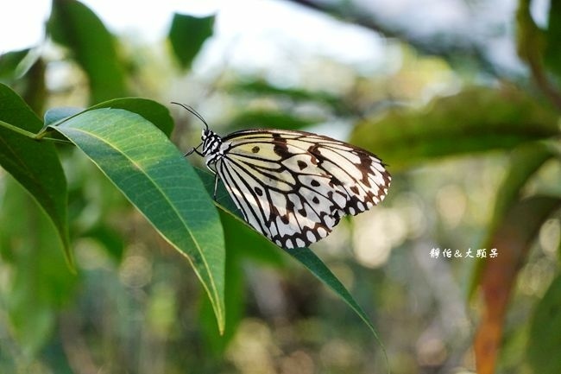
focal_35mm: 175
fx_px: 2726
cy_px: 187
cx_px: 280
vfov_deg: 7.8
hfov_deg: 11.7
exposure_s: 1/100
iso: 800
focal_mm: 63.55
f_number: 4.5
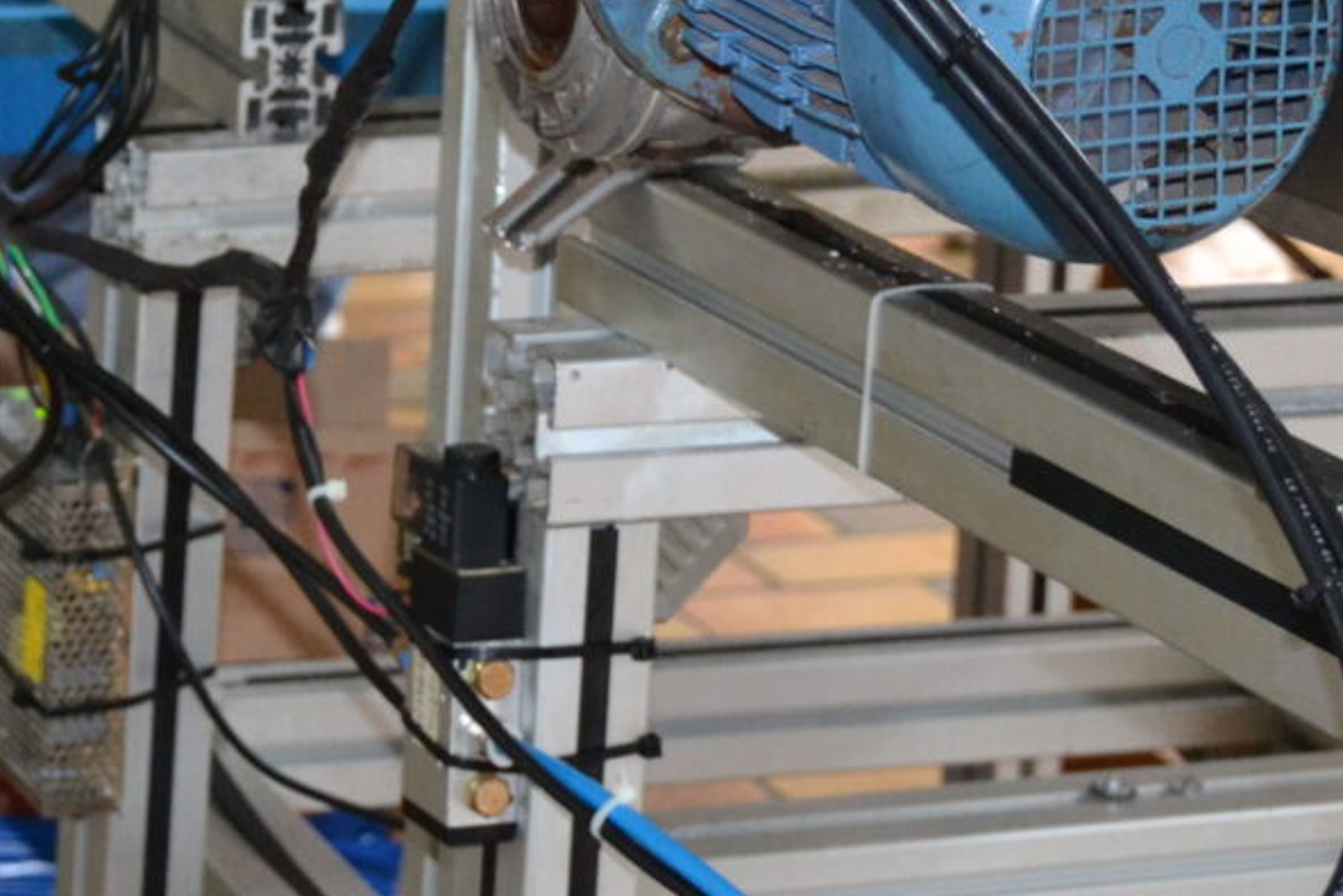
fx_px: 5448
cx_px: 202
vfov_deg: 9.2
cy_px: -377
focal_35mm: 146
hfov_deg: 14.0
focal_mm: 30
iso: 1400
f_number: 4
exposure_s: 1/60
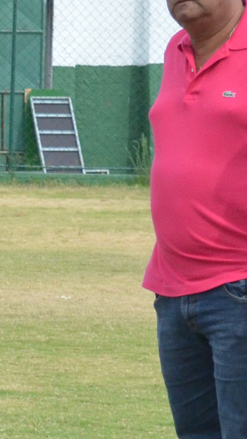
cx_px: -565
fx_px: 3773
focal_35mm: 324
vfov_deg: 6.7
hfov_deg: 3.6
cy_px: 297
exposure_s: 1/3200
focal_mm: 44
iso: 1250
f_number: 5.3
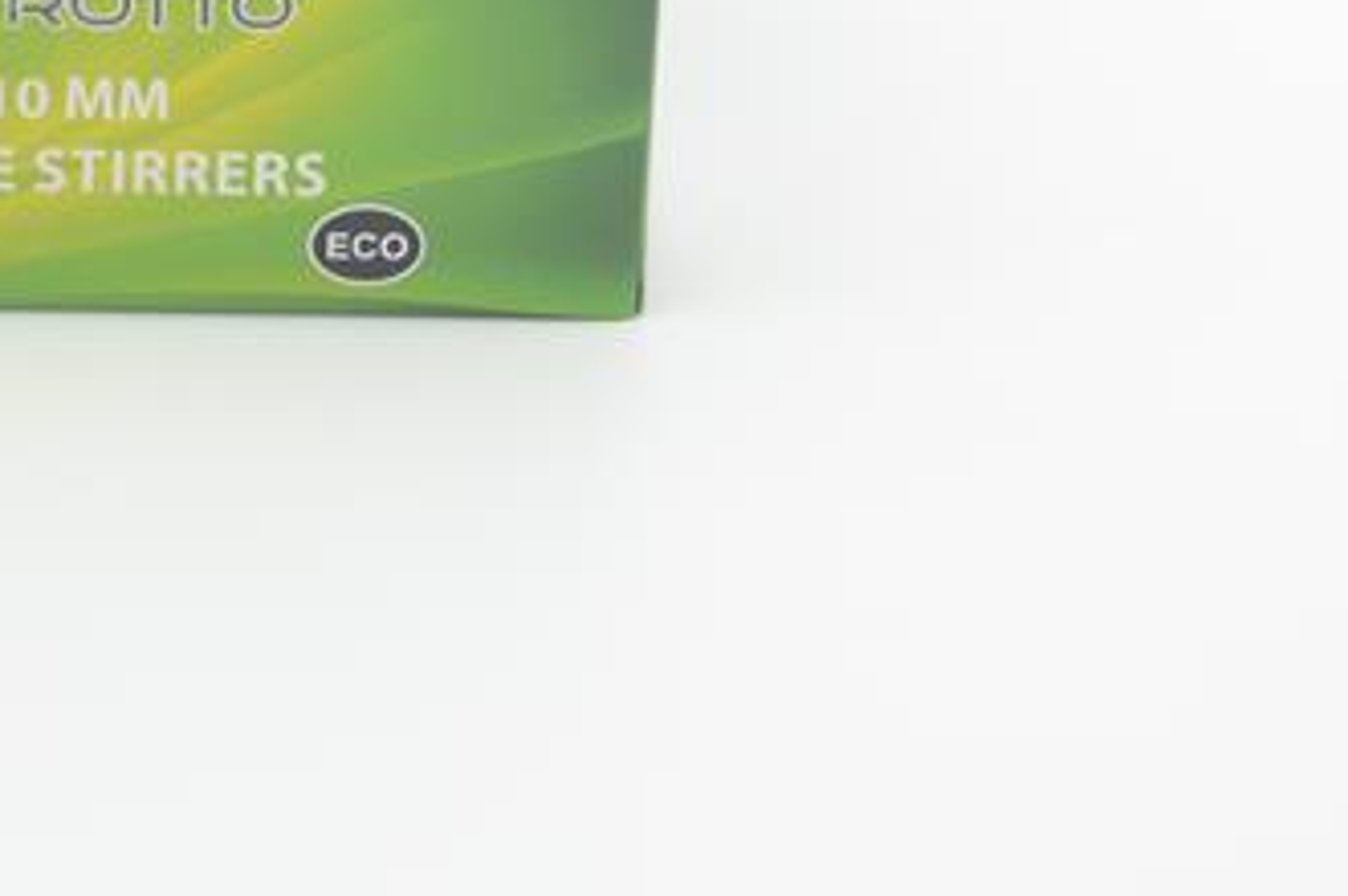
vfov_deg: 9.3
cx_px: 208
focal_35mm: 145
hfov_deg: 14.1
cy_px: -155
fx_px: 5424
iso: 100
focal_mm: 32
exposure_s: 1/60
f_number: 4.8
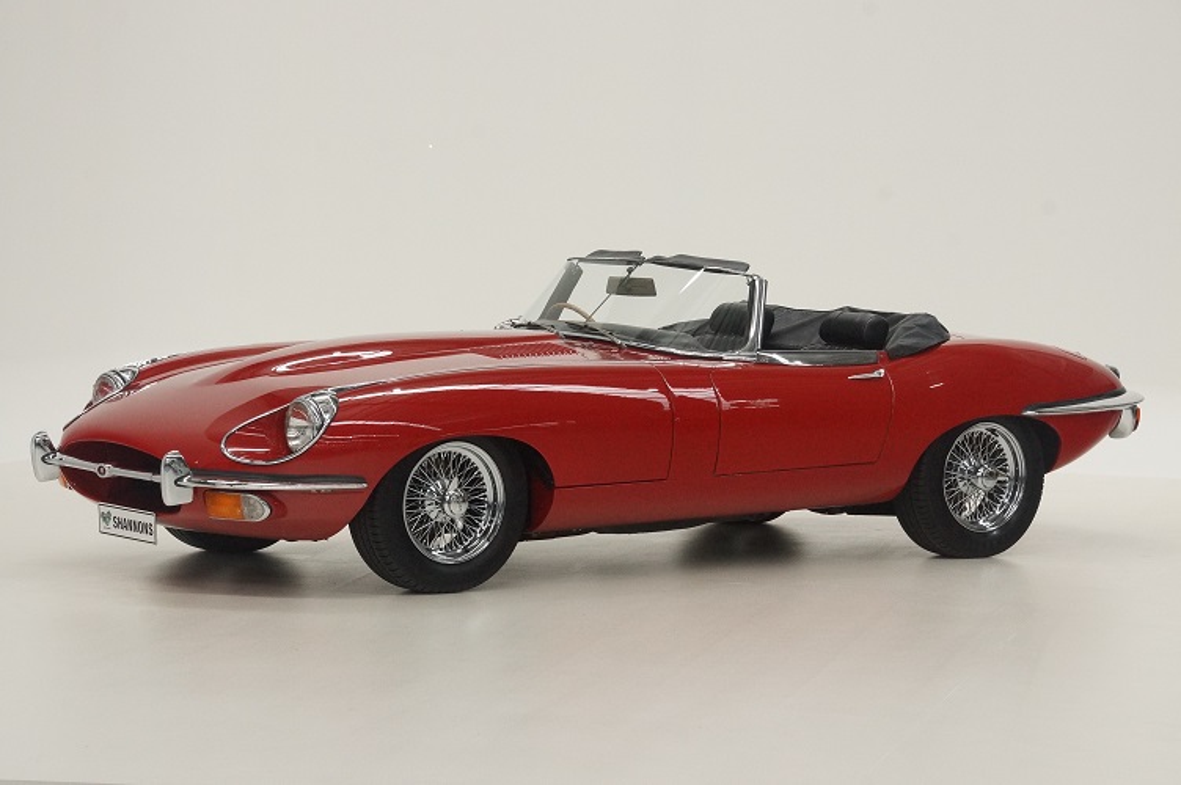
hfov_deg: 19.5
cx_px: 590
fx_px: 3441
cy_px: 392
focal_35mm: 105
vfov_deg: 13.0
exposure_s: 1/60
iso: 1600
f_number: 10
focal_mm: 70
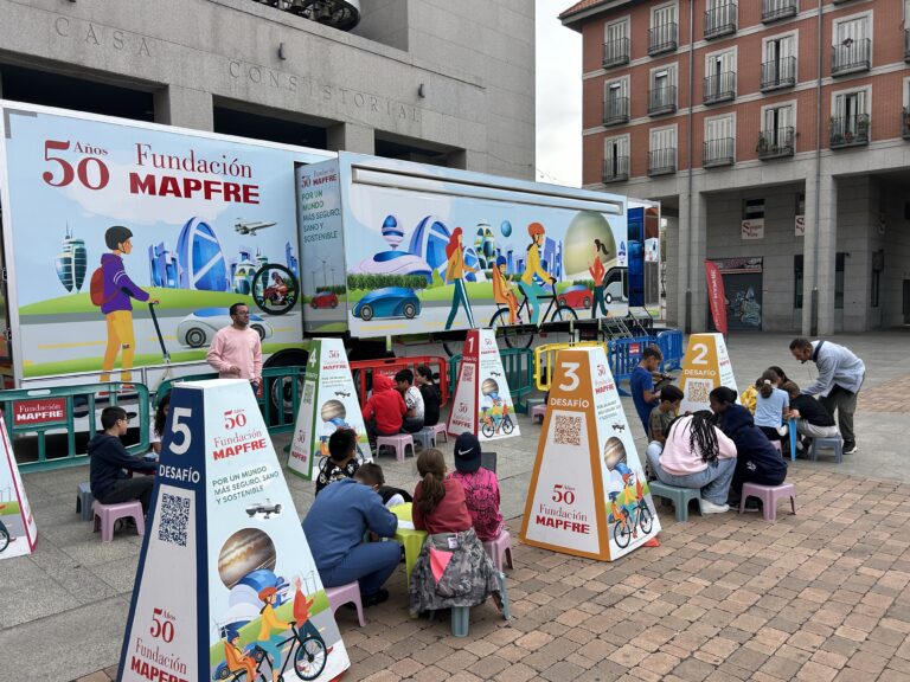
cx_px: 455
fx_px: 683
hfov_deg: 67.3
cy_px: 341
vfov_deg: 53.1
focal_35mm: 26
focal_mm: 5.7
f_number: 1.5
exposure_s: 1/1621
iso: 50
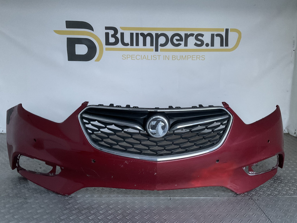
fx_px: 249
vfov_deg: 48.2
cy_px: 112
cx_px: 148
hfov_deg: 61.7
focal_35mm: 29
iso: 320
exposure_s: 1/25
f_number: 1.8
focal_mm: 3
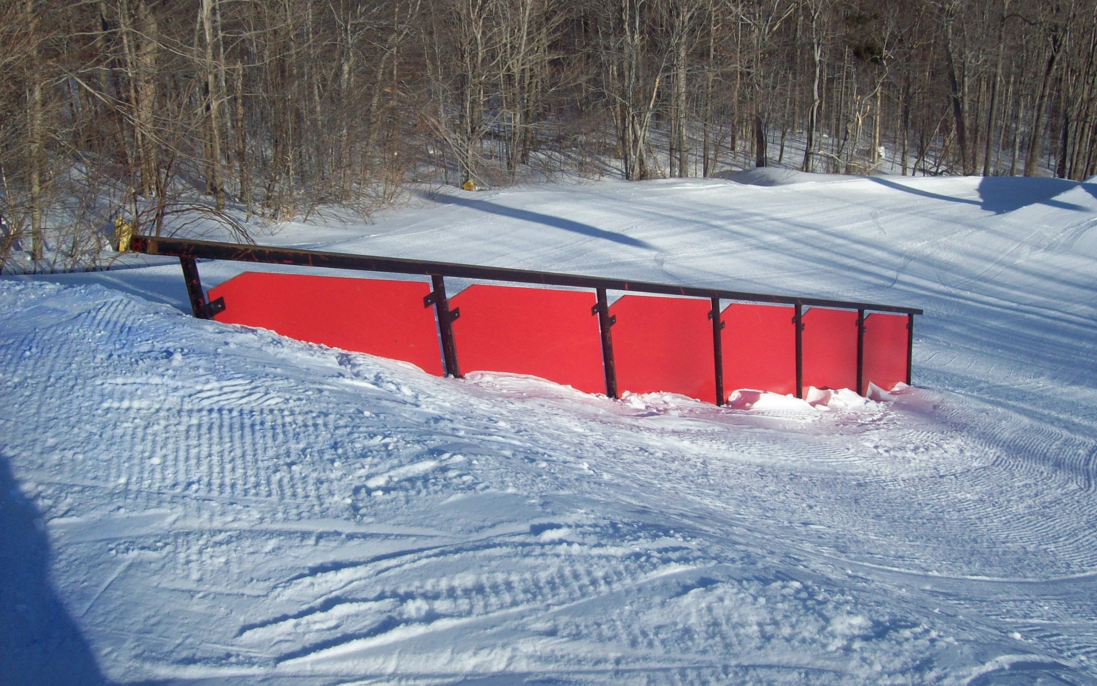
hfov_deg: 50.4
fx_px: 1166
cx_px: 554
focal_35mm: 39
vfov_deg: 32.7
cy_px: 297
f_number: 4.8
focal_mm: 6
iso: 80
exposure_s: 1/749
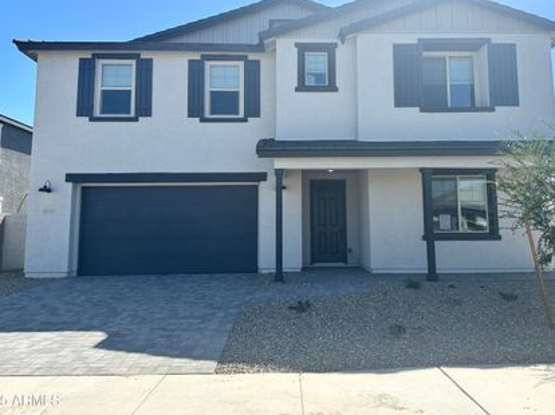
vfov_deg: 48.0
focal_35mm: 29
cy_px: 172
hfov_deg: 61.5
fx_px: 465
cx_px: 311
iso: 80
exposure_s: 1/3717
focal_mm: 6.86
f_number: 1.78
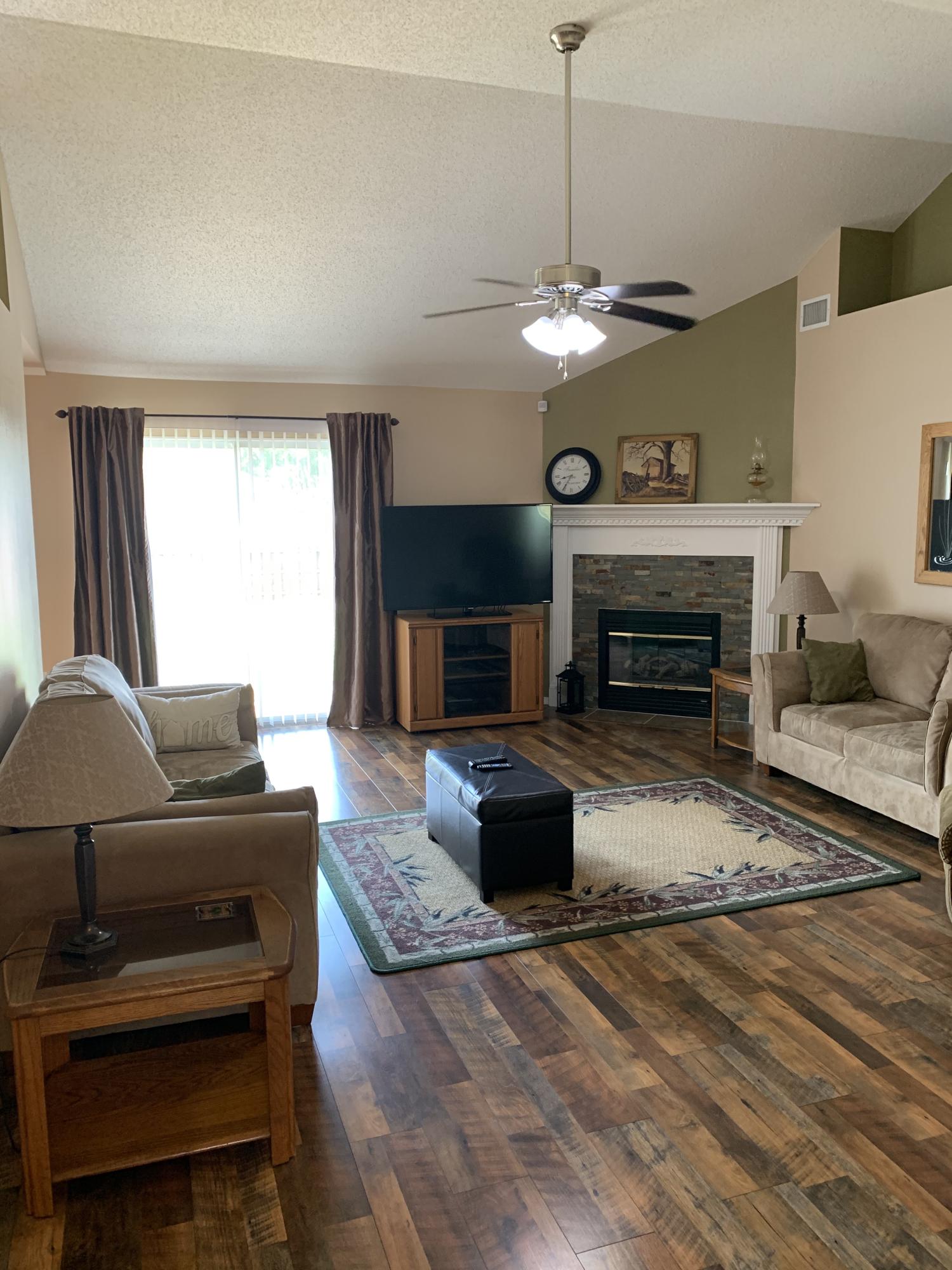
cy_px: 635
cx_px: 476
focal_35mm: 26
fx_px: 953
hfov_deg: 53.1
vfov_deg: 67.3
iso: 200
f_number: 1.8
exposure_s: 1/60
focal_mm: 4.25
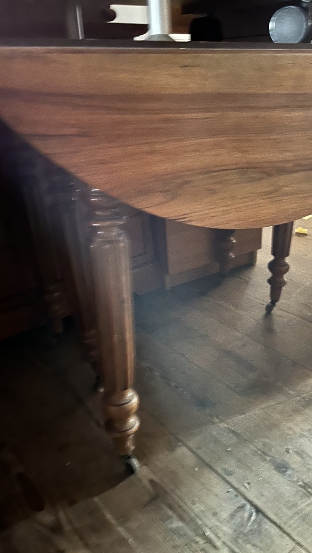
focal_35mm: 29
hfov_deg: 39.8
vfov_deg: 66.0
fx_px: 426
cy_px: 282
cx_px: 201
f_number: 1.6
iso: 800
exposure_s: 1/5
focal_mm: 5.1
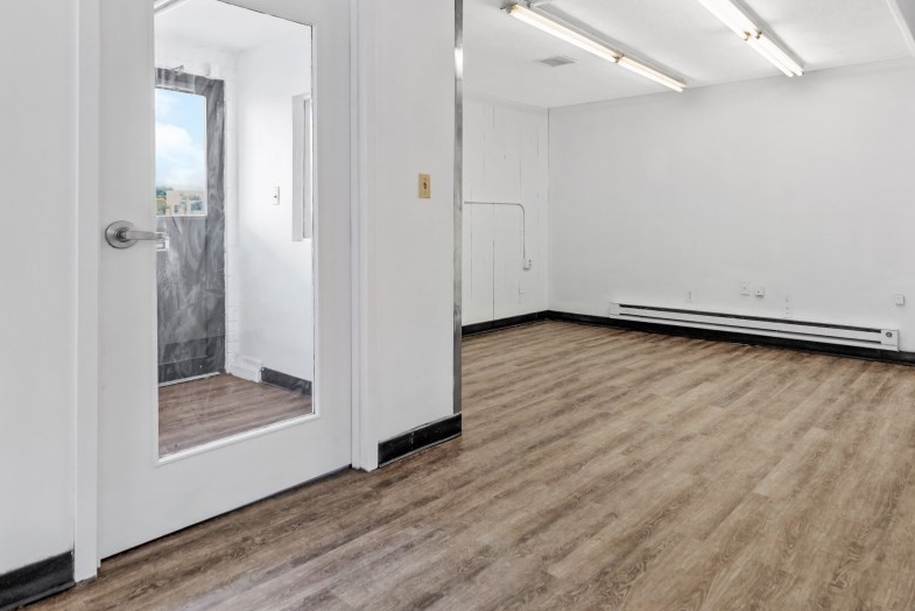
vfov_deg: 56.1
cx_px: 543
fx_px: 559
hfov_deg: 77.8
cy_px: 208
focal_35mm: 22
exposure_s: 1/60
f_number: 4
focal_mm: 10
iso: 250
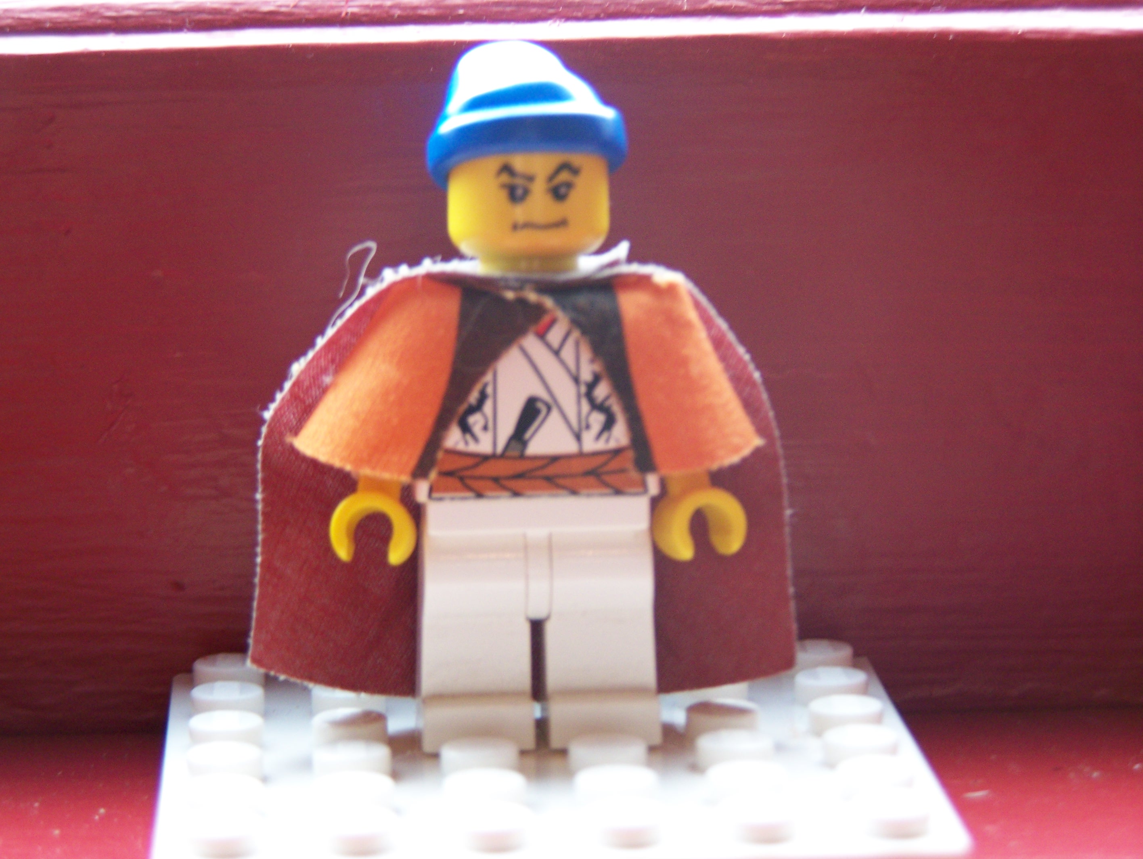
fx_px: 4229
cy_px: 430
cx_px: 572
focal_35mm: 128
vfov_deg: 11.6
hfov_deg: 15.4
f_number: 3.2
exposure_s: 1/13
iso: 160
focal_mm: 21.2
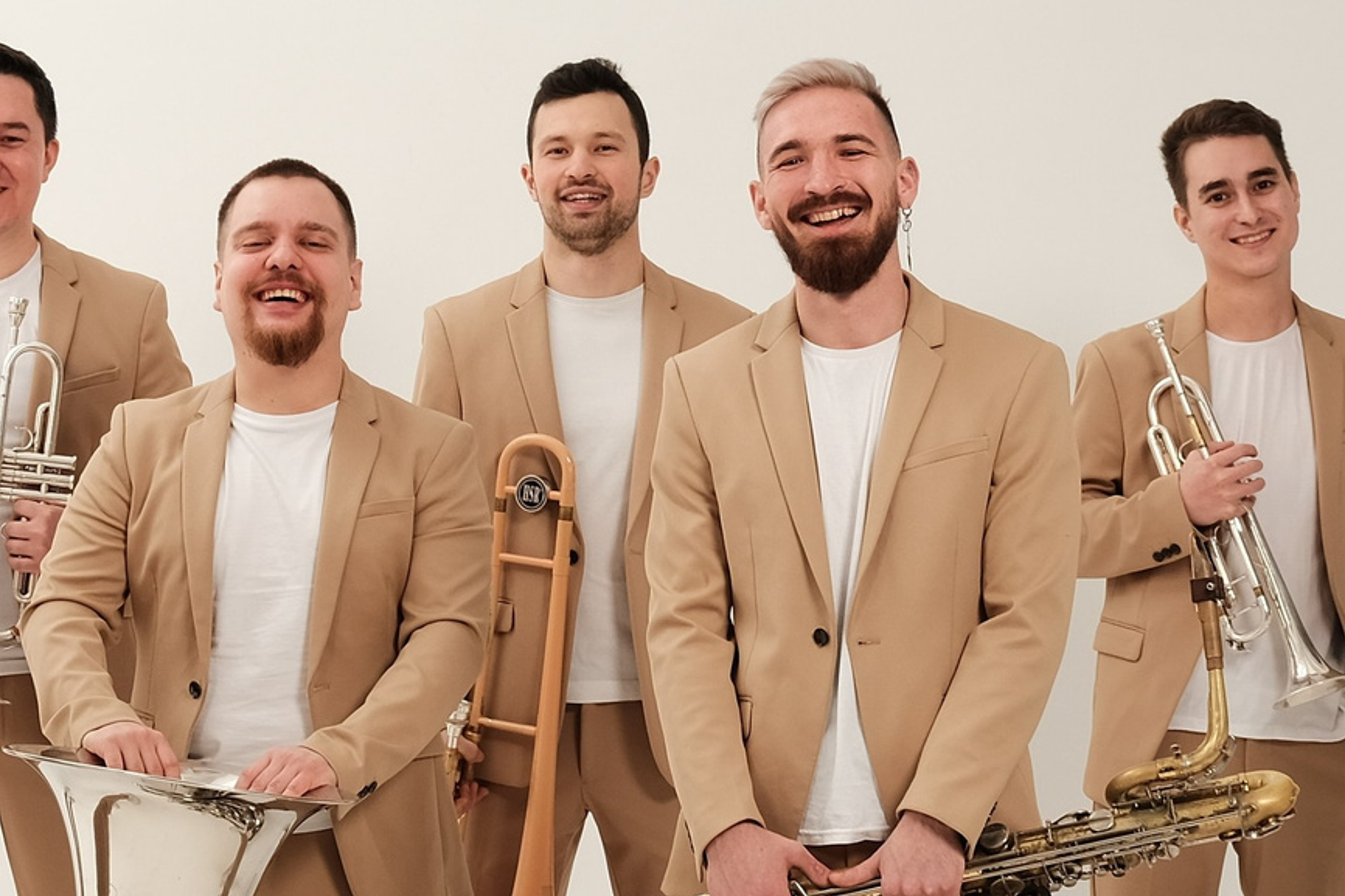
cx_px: 272
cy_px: 451
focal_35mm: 136
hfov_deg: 15.0
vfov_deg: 10.1
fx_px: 5080
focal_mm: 30.8
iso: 160
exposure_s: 1/200
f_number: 10
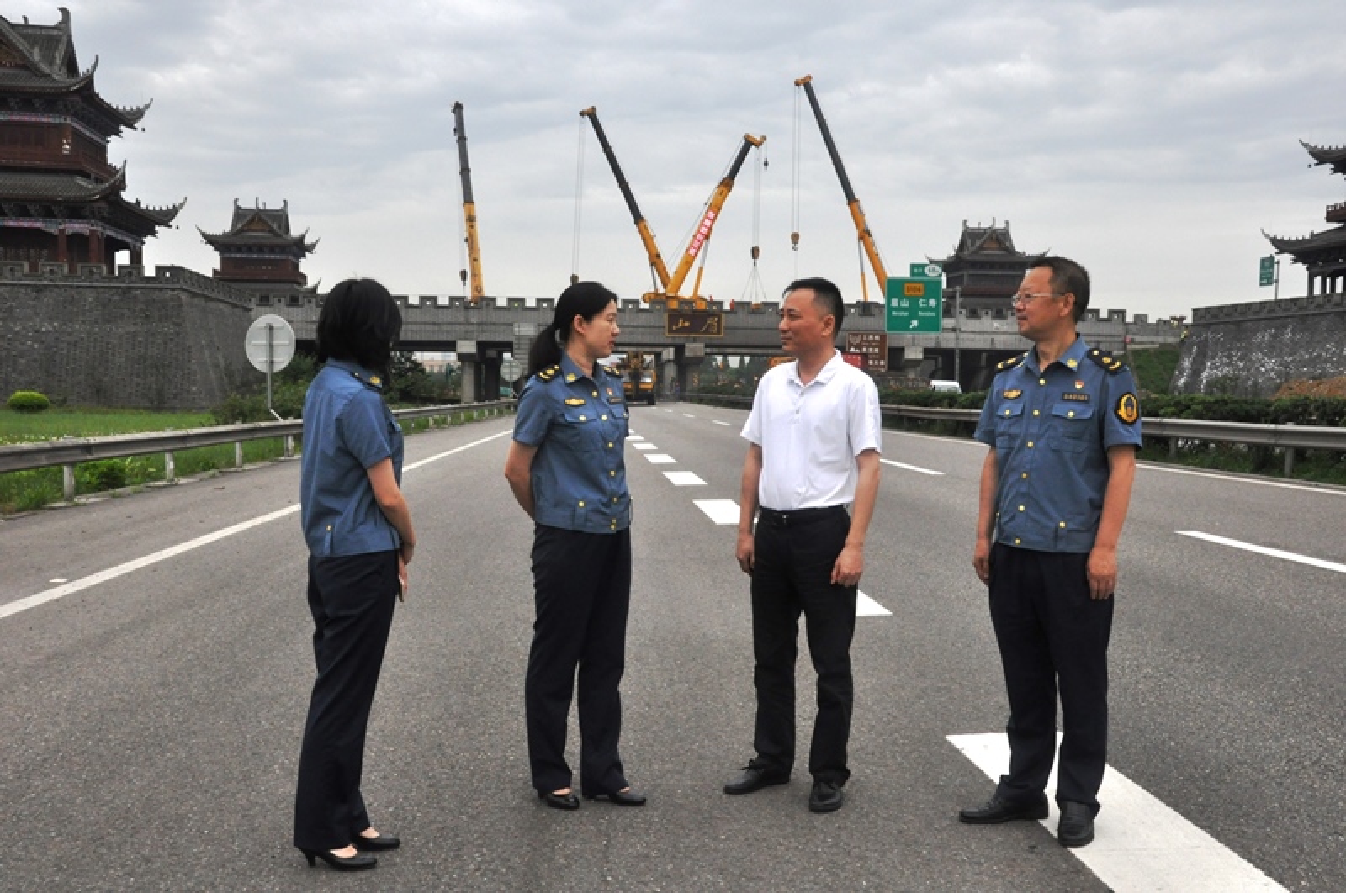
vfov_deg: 34.1
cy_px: 446
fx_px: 1456
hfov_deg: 49.6
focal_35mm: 39
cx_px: 673
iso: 1000
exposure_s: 1/250
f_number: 16
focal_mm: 26
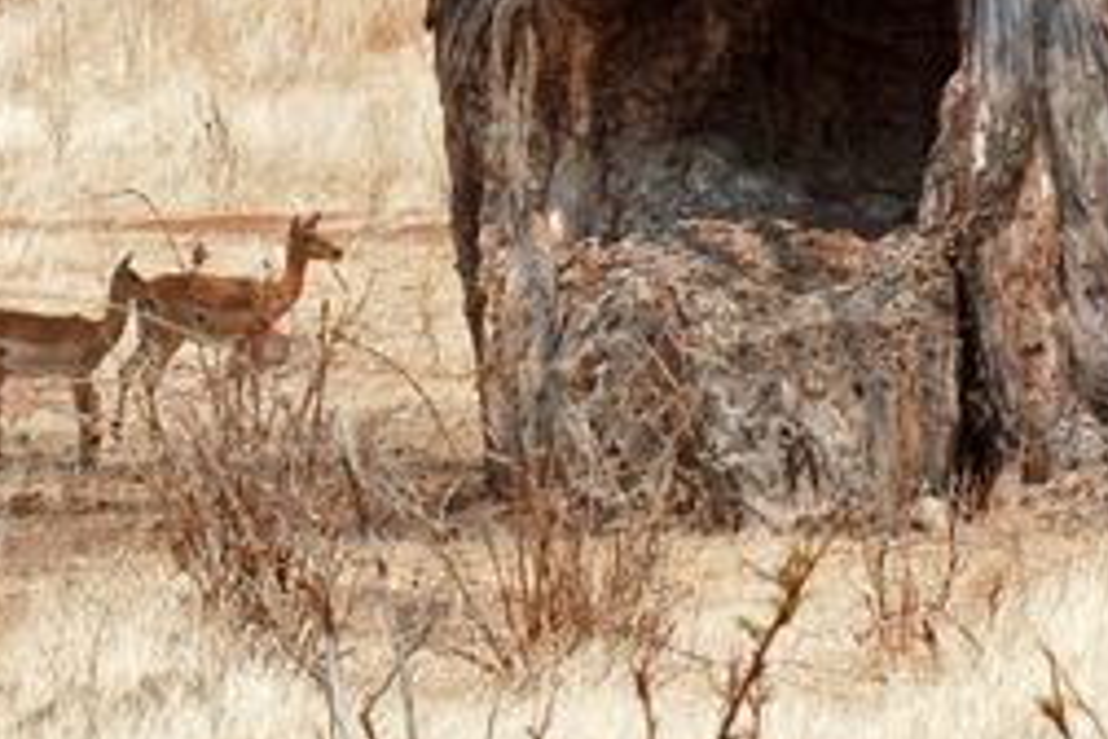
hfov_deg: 2.8
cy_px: -728
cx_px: 778
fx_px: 22404
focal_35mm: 728
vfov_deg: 1.9
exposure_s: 1/640
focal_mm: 102
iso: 400
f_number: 10
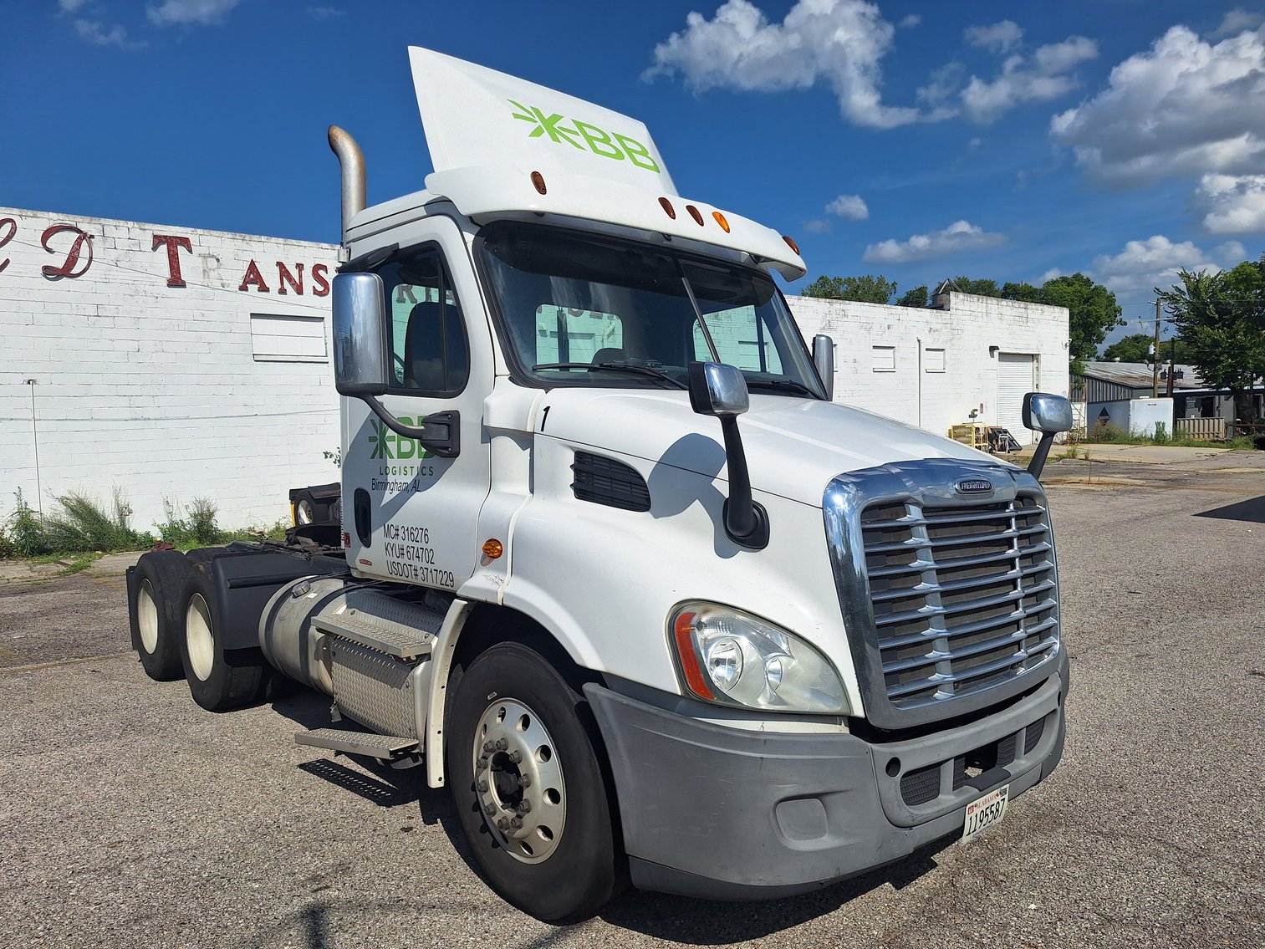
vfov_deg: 58.9
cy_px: 474
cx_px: 632
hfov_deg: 73.9
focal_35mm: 23
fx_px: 841
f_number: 1.8
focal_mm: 5.54
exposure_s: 1/6211
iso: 40
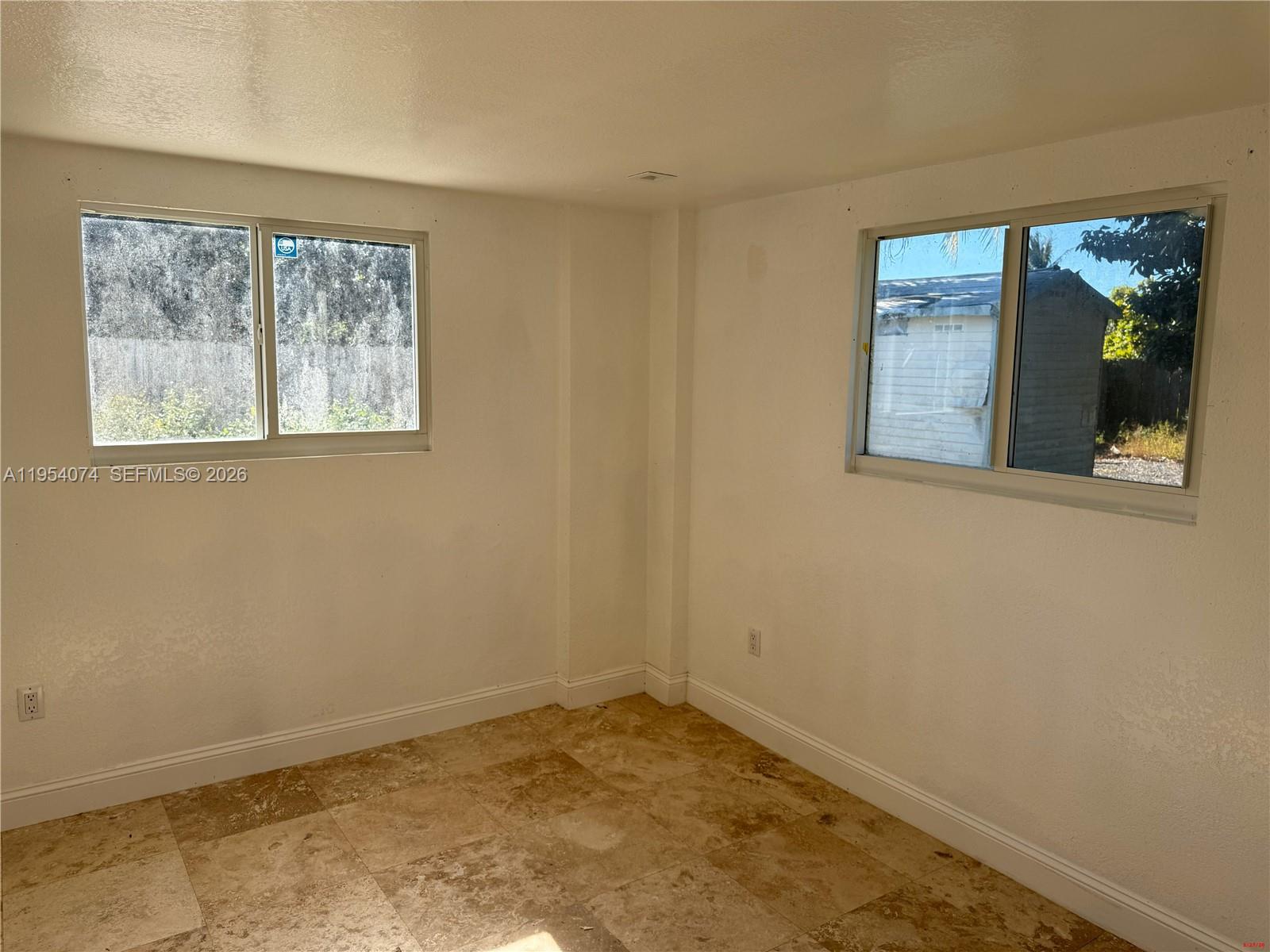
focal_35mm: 24
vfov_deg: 56.8
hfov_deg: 71.6
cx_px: 635
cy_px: 476
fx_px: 881
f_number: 1.78
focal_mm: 6.76
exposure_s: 1/1192
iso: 80
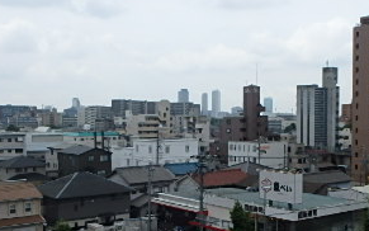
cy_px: 145
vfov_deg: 26.3
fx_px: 493
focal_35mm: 49
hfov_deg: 40.8
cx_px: 226
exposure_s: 1/640
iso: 125
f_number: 6
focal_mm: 3.7
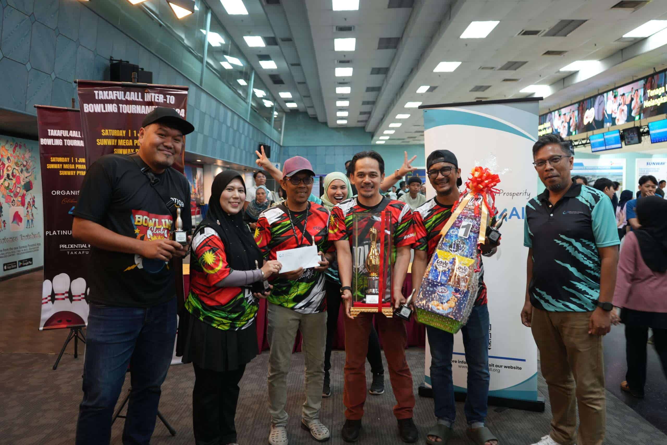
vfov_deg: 45.0
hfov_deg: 63.7
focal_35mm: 29
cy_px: 222
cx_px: 334
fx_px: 537
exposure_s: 1/30
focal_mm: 29
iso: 800
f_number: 3.5
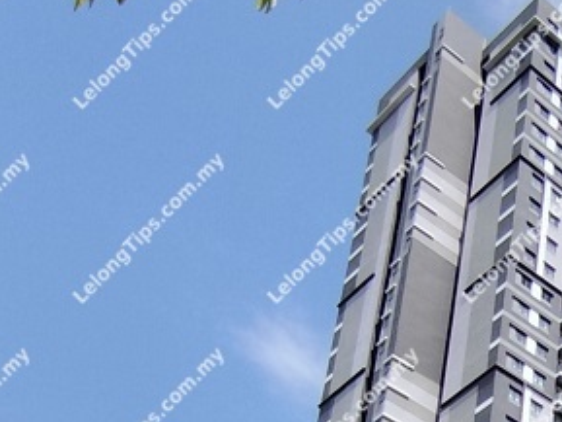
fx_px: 1072
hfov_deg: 26.9
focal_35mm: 66
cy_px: 612
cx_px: 627
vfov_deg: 19.7
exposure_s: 1/2247
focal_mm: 1.65
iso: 50
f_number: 2.2
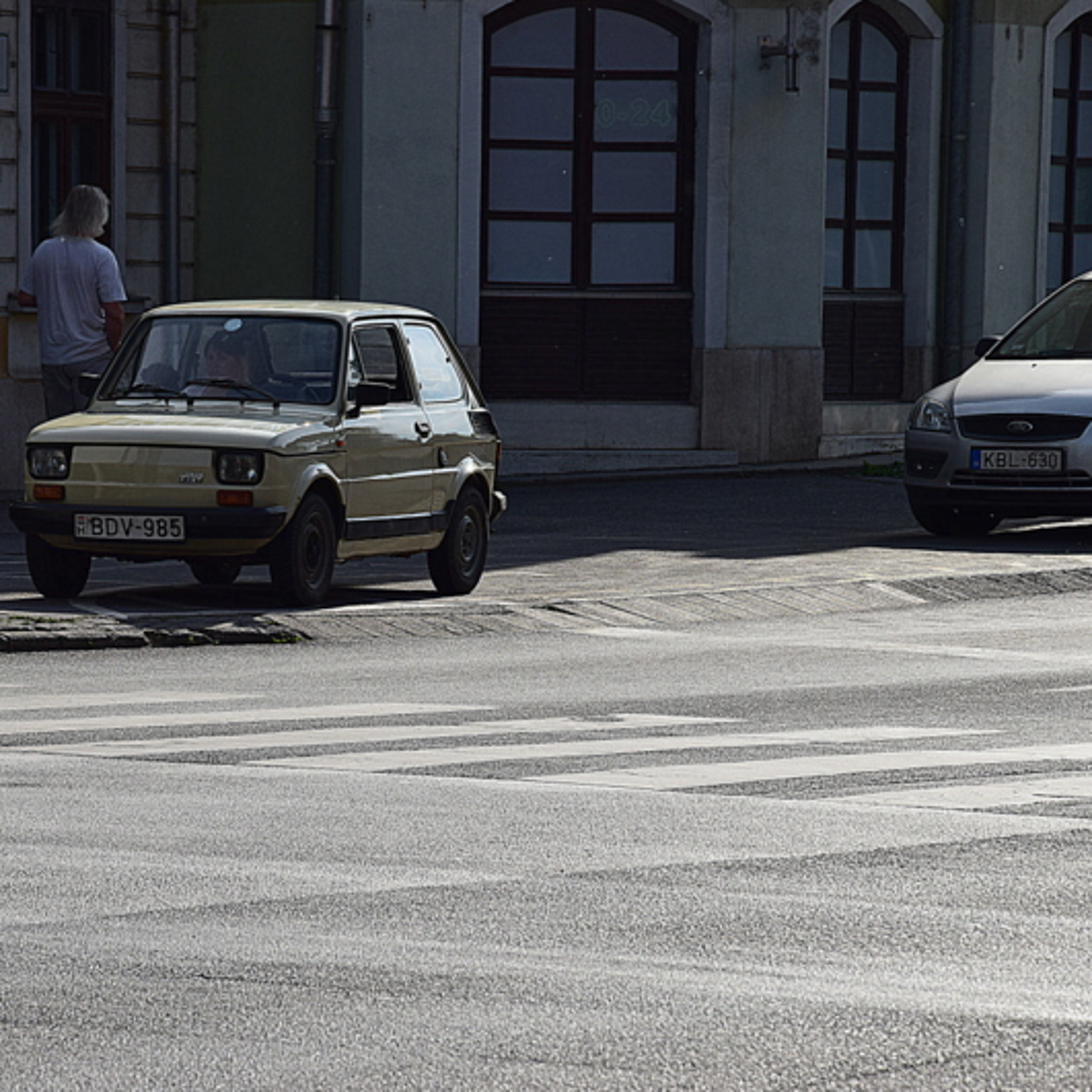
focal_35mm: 202
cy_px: 547
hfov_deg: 8.7
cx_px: 329
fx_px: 7197
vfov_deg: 8.7
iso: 280
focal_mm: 105
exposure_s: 1/500
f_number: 11
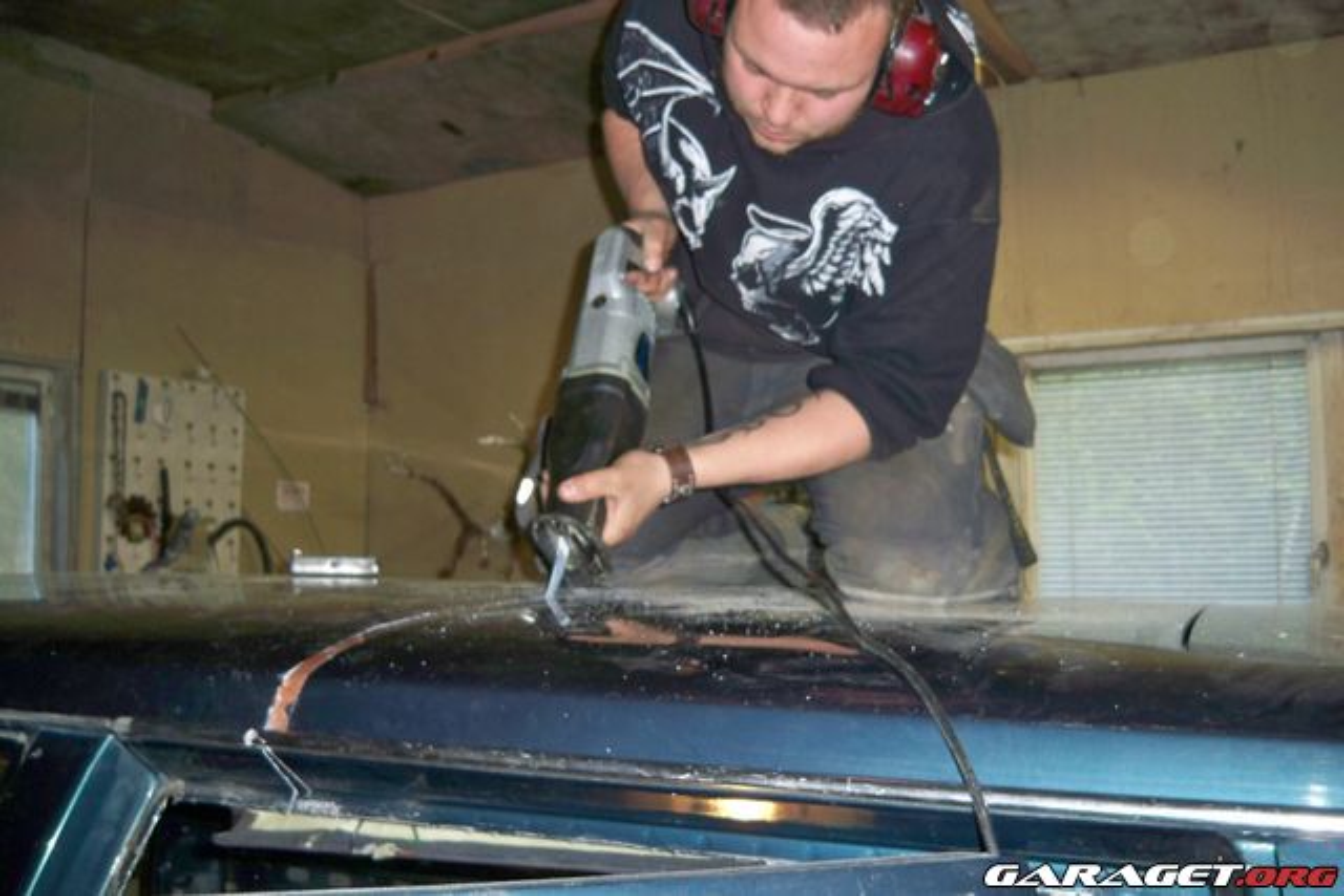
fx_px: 1382
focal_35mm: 37
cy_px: 448
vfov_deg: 36.0
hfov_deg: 51.9
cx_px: 672
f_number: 3.1
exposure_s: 1/30
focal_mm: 7.9
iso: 200
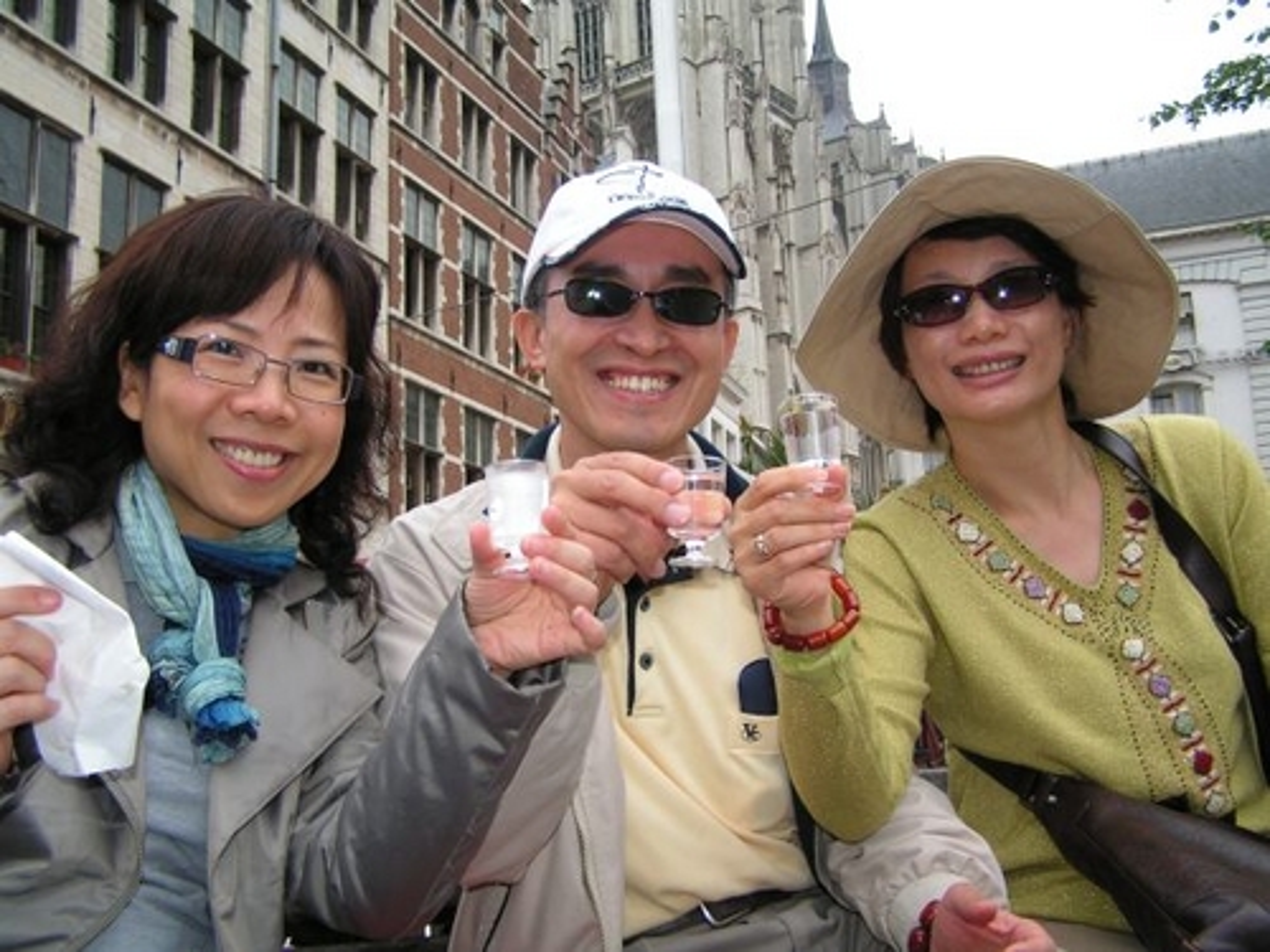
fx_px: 1394
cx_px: 635
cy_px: 476
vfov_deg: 37.7
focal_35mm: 38
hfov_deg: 49.0
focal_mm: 6.3
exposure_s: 1/640
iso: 50
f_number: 2.8
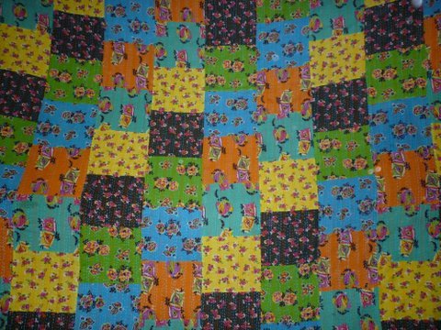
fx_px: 369
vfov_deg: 48.2
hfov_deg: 61.7
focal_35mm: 29
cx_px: 220
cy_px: 165
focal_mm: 5.2
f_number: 3.3
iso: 160
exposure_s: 1/30
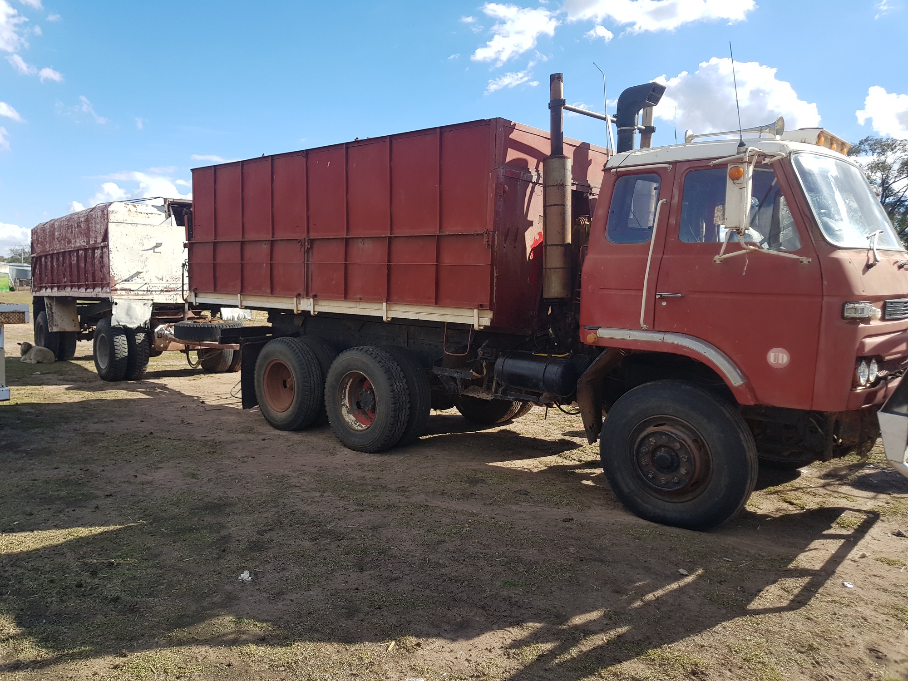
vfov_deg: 53.1
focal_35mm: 26
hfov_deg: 67.3
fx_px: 682
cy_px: 340
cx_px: 454
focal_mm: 4.2
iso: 40
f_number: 1.7
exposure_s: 1/1272
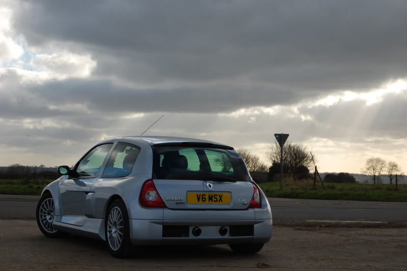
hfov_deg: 29.3
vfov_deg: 19.7
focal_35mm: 69
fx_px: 779
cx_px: 204
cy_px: 136
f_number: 9
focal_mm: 46
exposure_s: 1/320
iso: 200
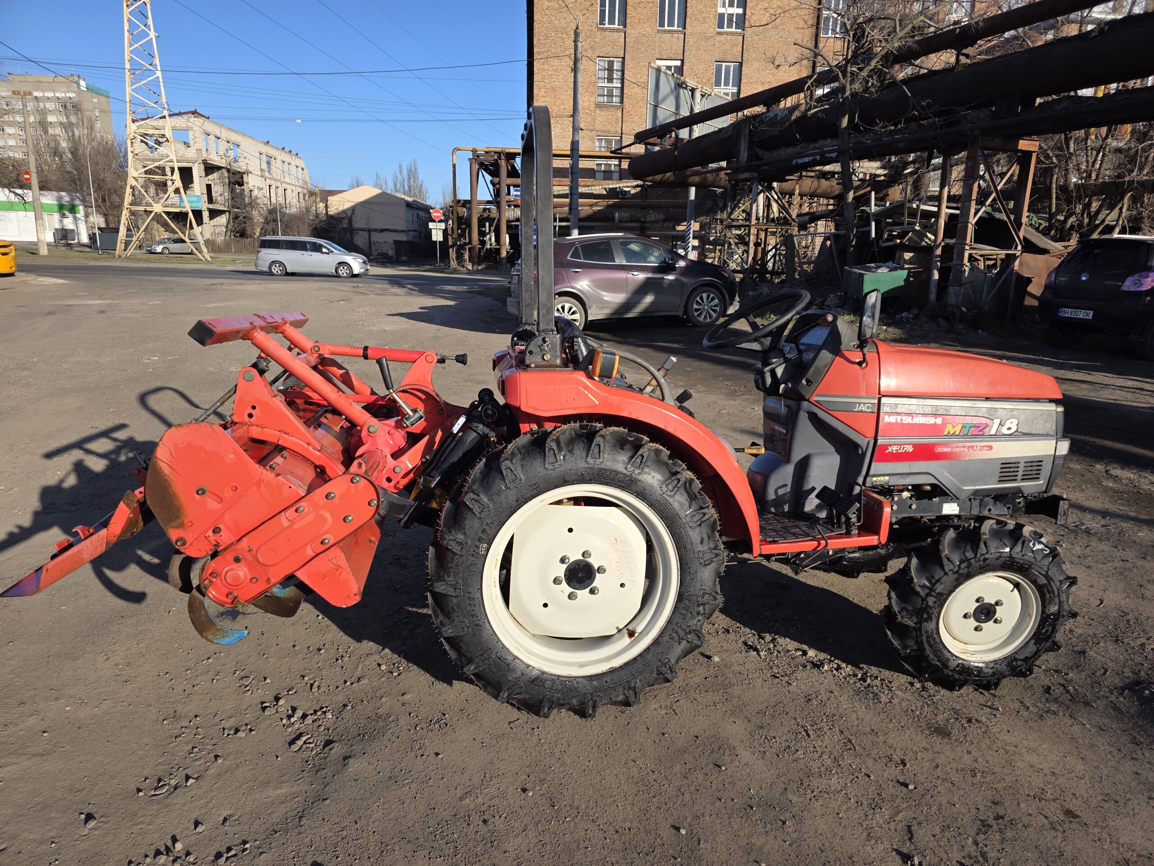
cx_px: 577
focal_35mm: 23
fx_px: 767
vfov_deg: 58.9
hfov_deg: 73.9
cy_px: 433
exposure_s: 1/4434
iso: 80
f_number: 1.7
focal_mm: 6.3
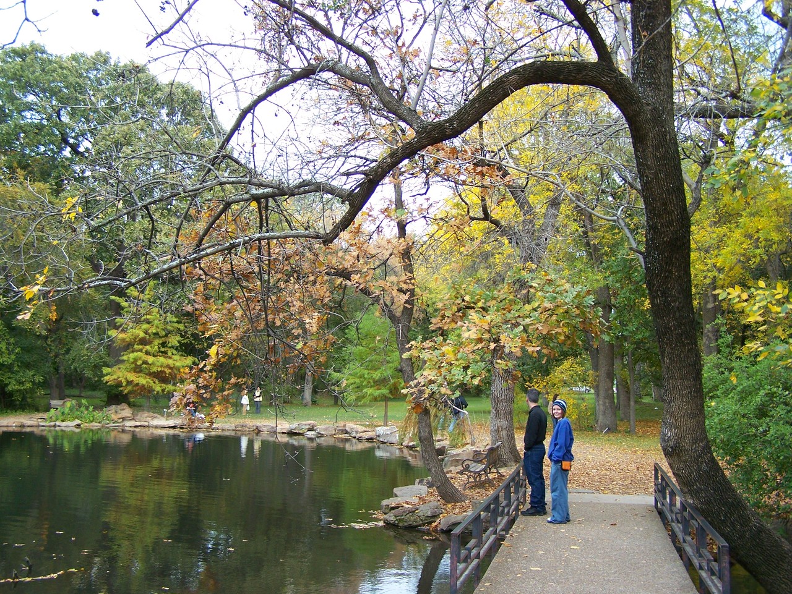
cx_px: 396
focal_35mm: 38
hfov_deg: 49.0
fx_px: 870
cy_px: 297
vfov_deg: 37.7
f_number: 2.8
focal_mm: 6.3
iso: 100
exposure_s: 1/160
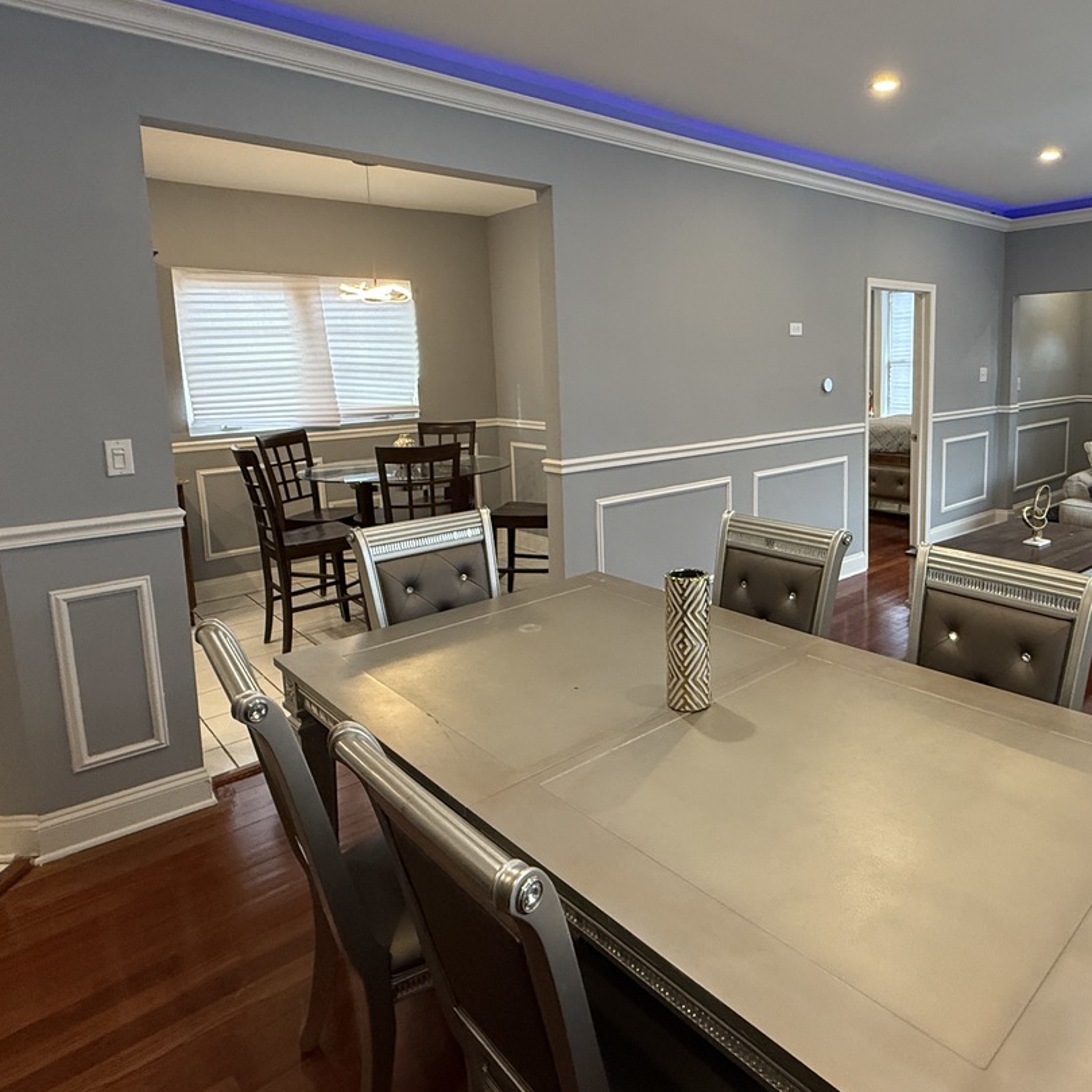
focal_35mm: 22
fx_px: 785
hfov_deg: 68.5
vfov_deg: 69.2
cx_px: 688
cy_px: 464
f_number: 2.2
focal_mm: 2.22
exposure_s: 1/120
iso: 320
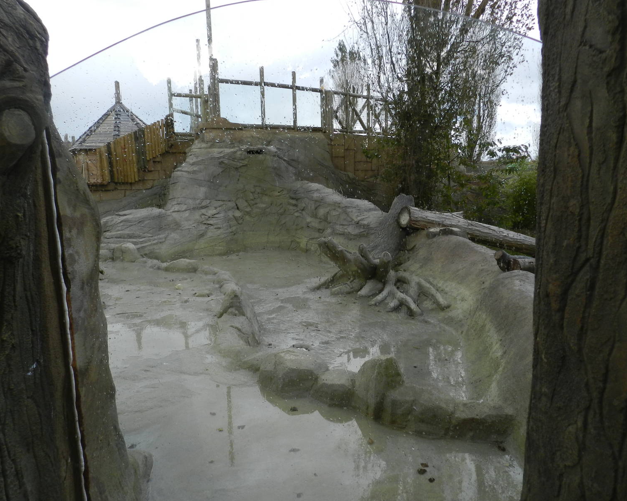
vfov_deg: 58.8
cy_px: 251
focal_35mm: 24
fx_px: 445
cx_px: 307
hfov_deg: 70.3
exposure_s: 1/400
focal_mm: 4
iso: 160
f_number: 3.4
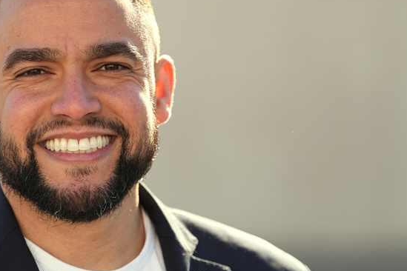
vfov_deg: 5.8
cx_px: 74
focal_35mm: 235
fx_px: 2657
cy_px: 124
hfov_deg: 8.7
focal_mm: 126
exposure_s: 1/1600
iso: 160
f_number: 2.8
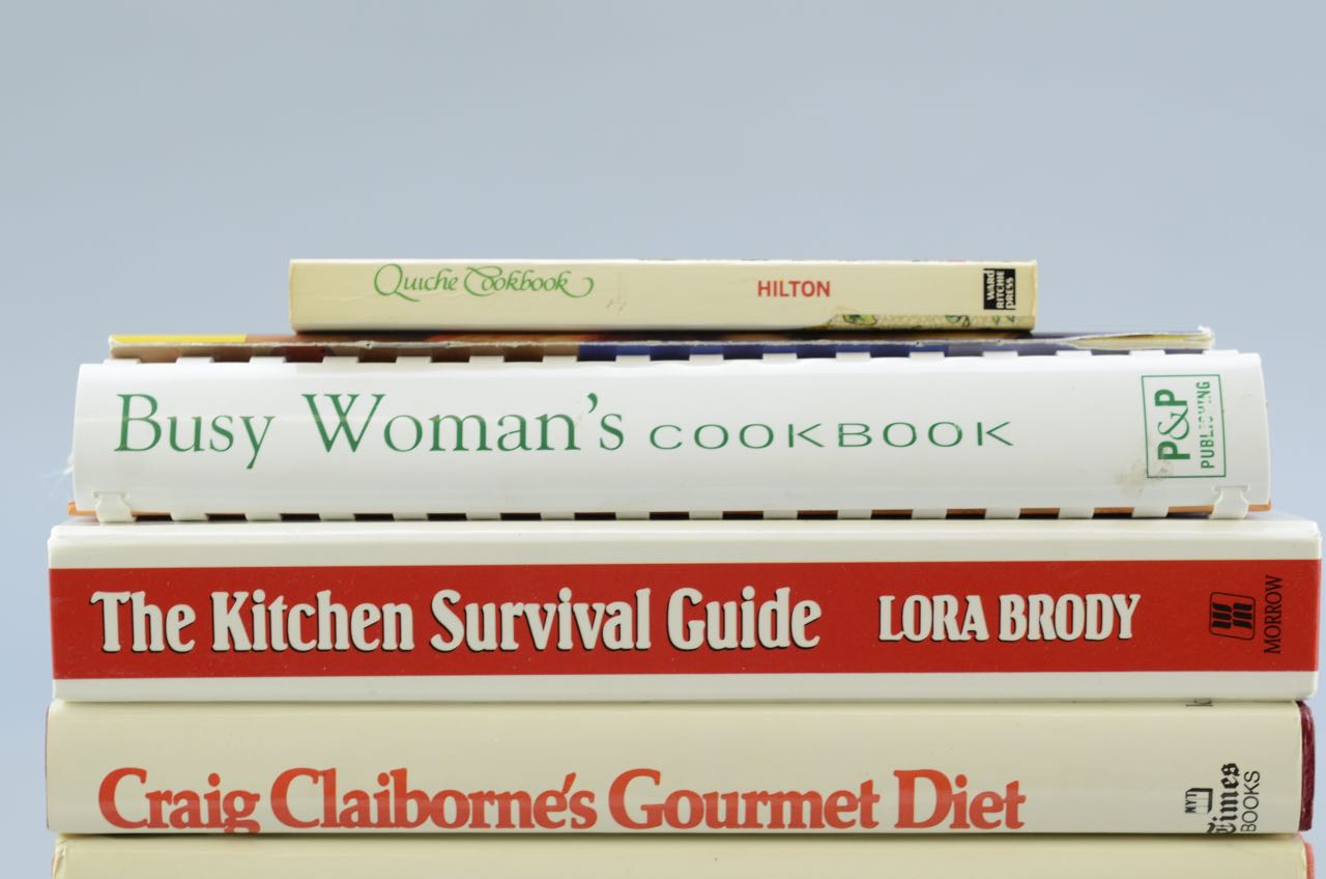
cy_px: 440
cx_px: 663
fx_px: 3308
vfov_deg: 15.1
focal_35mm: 90
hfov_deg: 22.7
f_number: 5.6
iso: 640
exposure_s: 1/125
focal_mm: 60
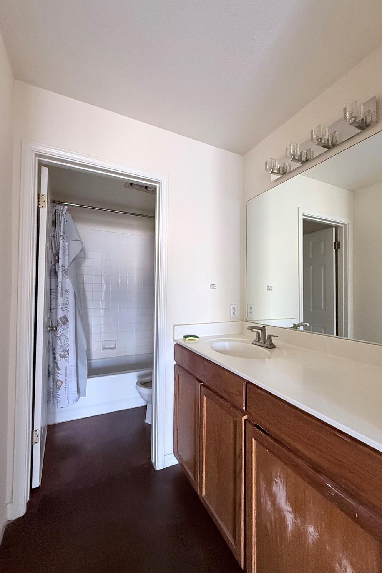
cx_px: 193
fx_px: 239
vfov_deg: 100.4
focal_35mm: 15
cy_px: 291
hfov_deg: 77.3
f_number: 2.2
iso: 400
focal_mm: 2.22
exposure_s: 1/60
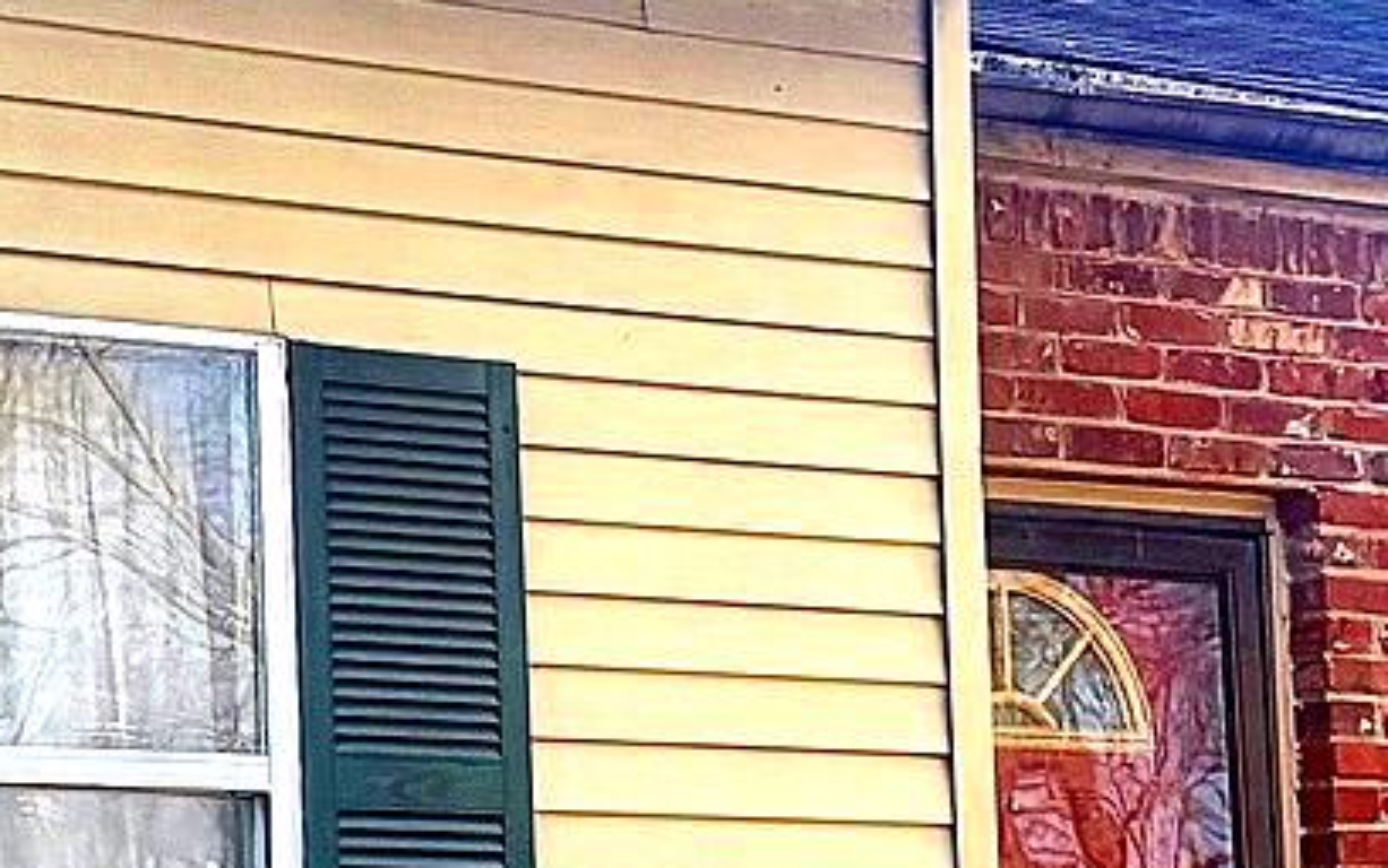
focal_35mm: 138
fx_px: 5222
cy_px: 810
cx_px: 258
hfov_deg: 15.0
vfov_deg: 9.5
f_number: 1.6
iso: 50
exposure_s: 1/1393
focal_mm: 5.96
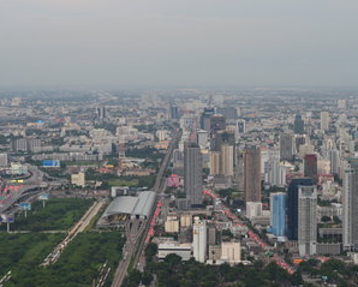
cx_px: 167
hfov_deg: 18.5
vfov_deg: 14.9
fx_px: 1099
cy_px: 134
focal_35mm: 104
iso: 400
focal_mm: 55
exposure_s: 1/30
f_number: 9.5
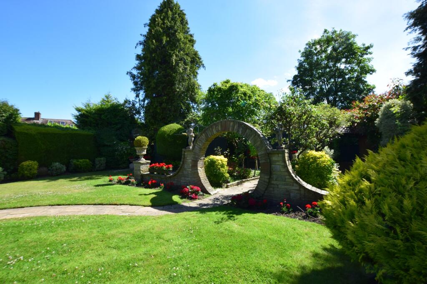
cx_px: 214
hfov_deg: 100.4
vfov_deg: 77.3
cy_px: 142
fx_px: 178
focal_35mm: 15
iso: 400
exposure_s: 1/250
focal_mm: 10
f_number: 10
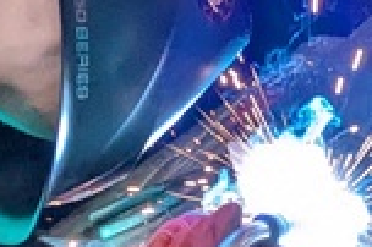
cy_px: 171
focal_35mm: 98
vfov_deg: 13.9
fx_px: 1012
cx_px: 313
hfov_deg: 20.5
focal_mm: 1.85
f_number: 2.2
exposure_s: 1/120
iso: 356
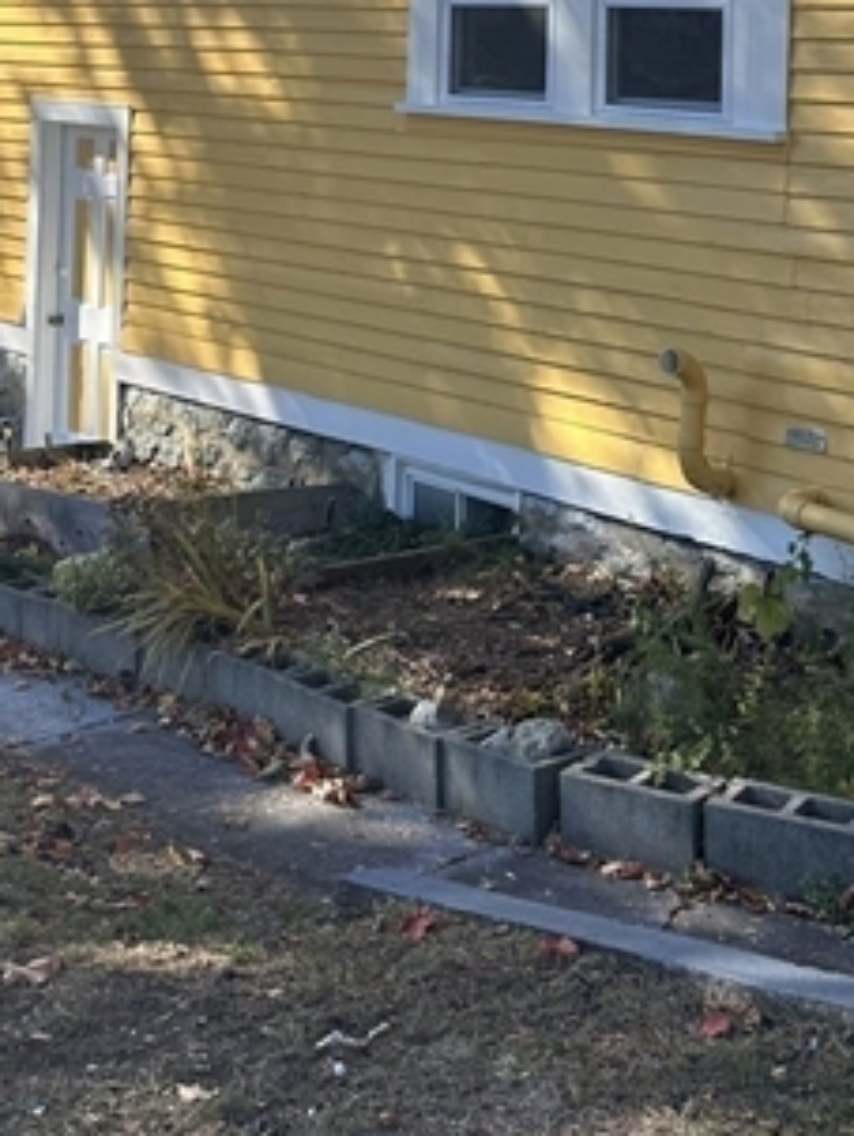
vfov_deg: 29.5
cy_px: -11
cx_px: 542
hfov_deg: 24.0
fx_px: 2004
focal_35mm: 61
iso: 80
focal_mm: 6.86
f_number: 1.78
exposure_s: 1/2110
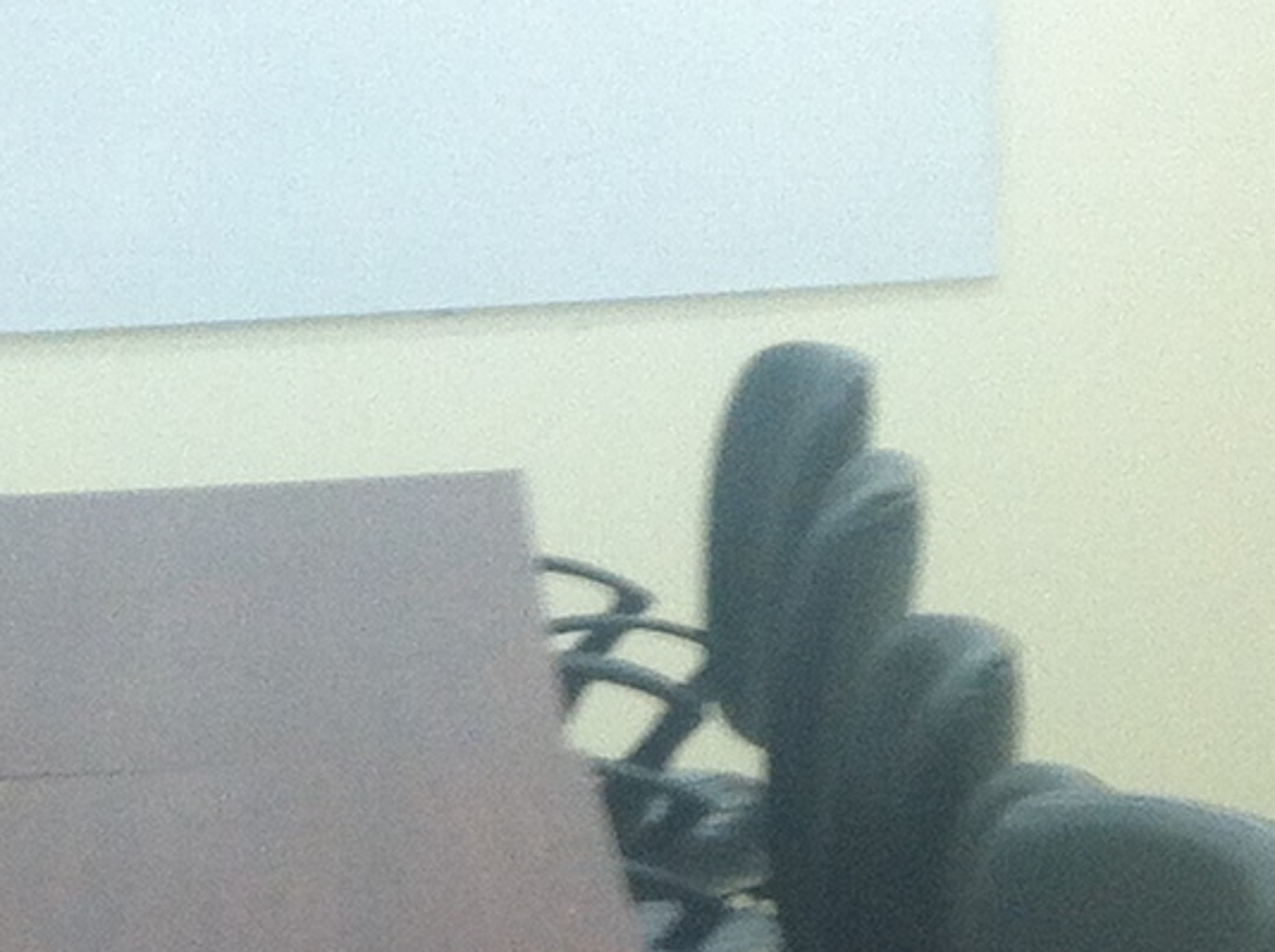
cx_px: 205
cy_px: 1463
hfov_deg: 11.6
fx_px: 6253
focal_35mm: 170
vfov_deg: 8.5
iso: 100
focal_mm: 3.85
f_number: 2.8
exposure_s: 1/17
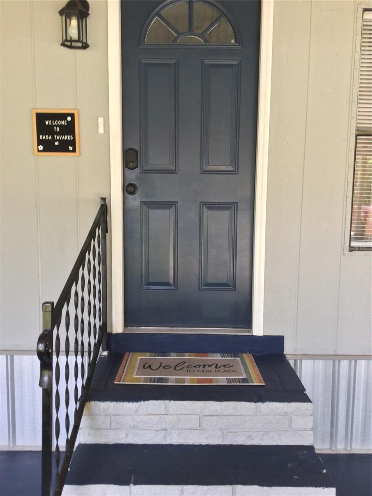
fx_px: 444
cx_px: 186
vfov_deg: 58.4
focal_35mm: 31
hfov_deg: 45.4
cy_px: 248
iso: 32
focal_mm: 3.3
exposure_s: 1/30
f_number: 2.4
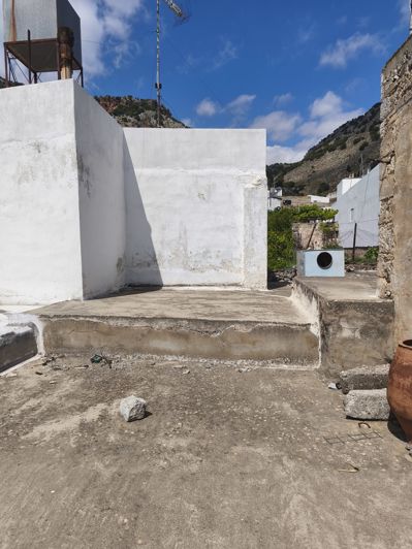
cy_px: 274
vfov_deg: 73.9
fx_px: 365
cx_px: 206
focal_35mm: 23
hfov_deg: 58.9
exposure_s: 1/5568
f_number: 1.7
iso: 80
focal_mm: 5.35
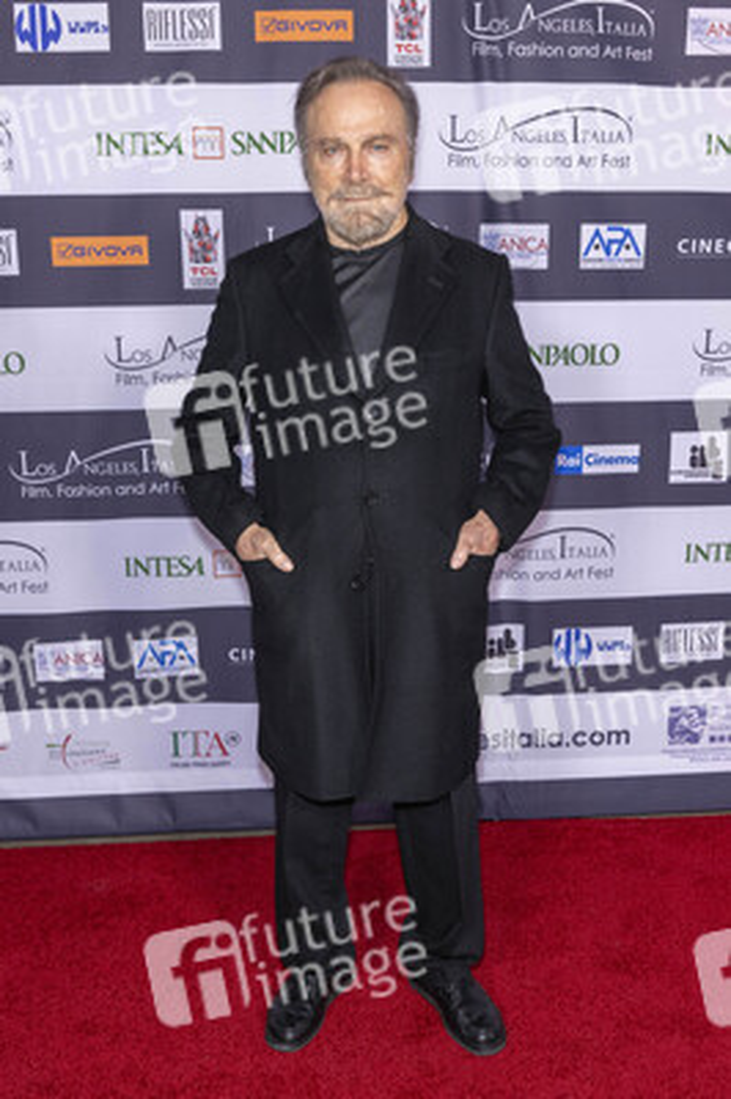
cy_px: 550
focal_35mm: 33
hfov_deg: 39.9
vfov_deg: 57.3
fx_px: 1007
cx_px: 366
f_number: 5.6
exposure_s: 1/200
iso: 800
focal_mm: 33
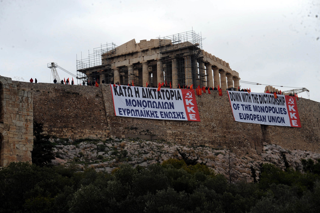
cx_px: 160
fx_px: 995
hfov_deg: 18.3
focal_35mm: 112
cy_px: 106
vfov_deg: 12.2
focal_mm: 112
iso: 280
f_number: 8
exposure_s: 1/125
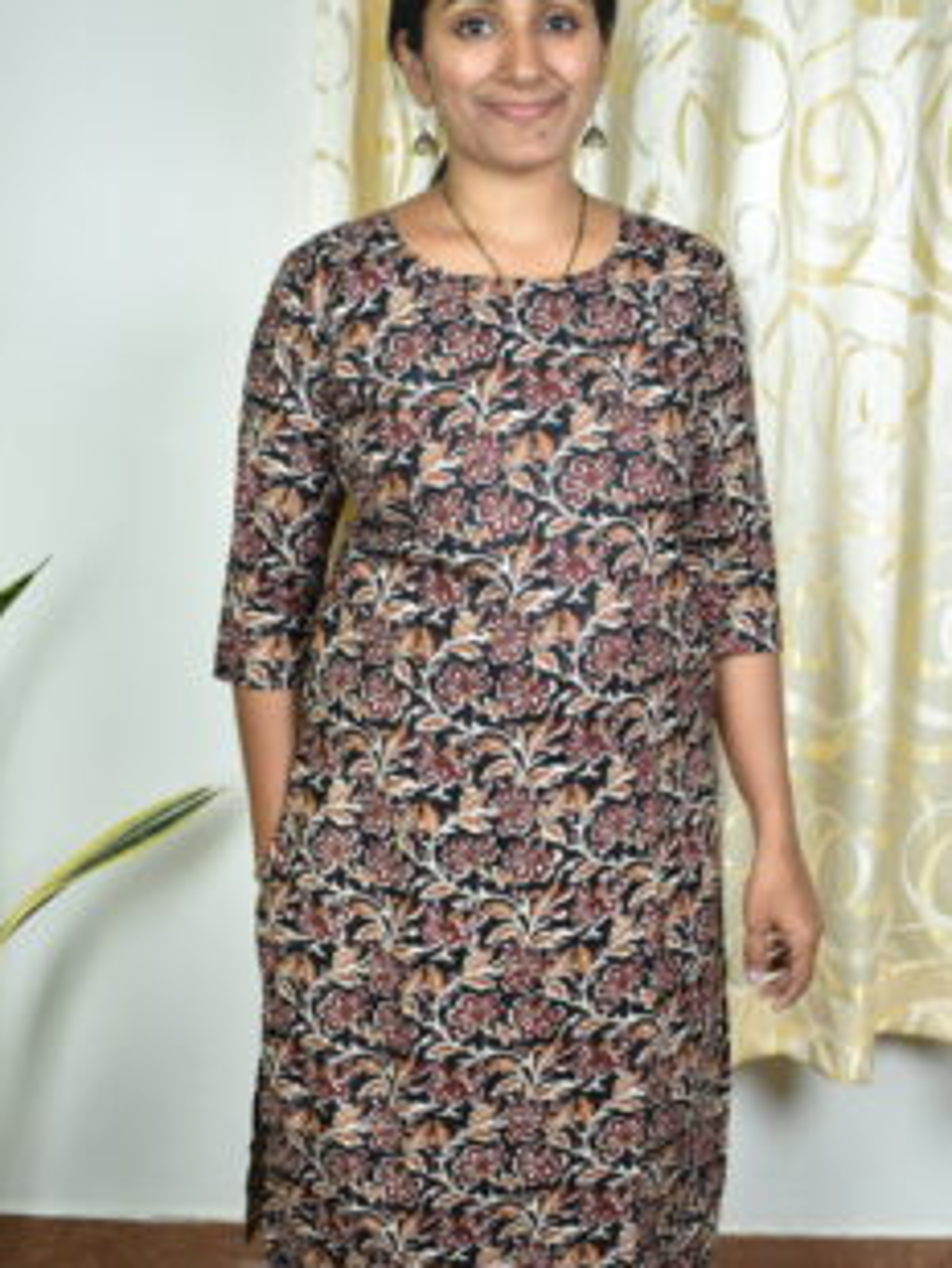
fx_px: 1539
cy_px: 624
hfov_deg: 34.2
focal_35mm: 42
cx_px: 603
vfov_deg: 44.8
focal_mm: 20
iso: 200
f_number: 4.5
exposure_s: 1/40
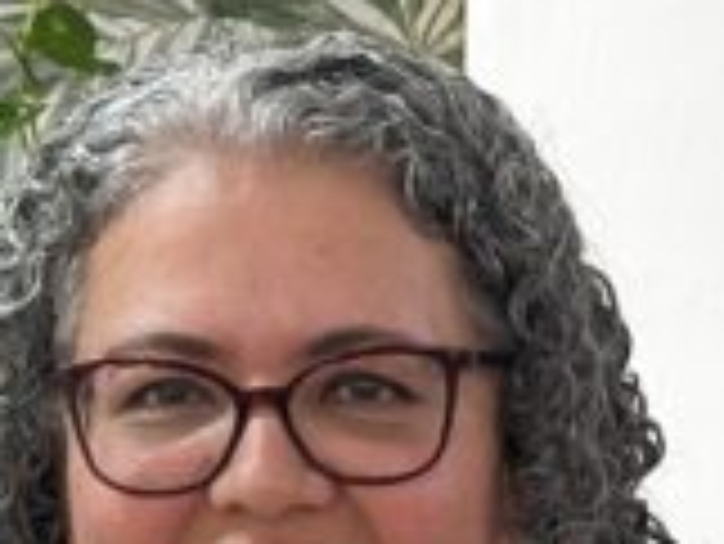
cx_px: 360
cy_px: 962
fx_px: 6384
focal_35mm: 305
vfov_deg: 4.8
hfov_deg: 6.5
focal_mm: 6.86
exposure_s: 1/60
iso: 125
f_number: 1.78
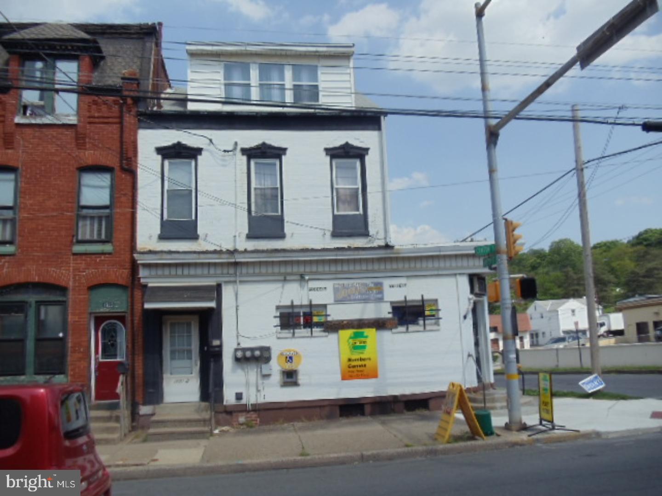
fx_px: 841
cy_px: 248
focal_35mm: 44
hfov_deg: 42.9
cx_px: 331
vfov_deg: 32.9
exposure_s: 1/250
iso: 80
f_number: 7.1
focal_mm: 6
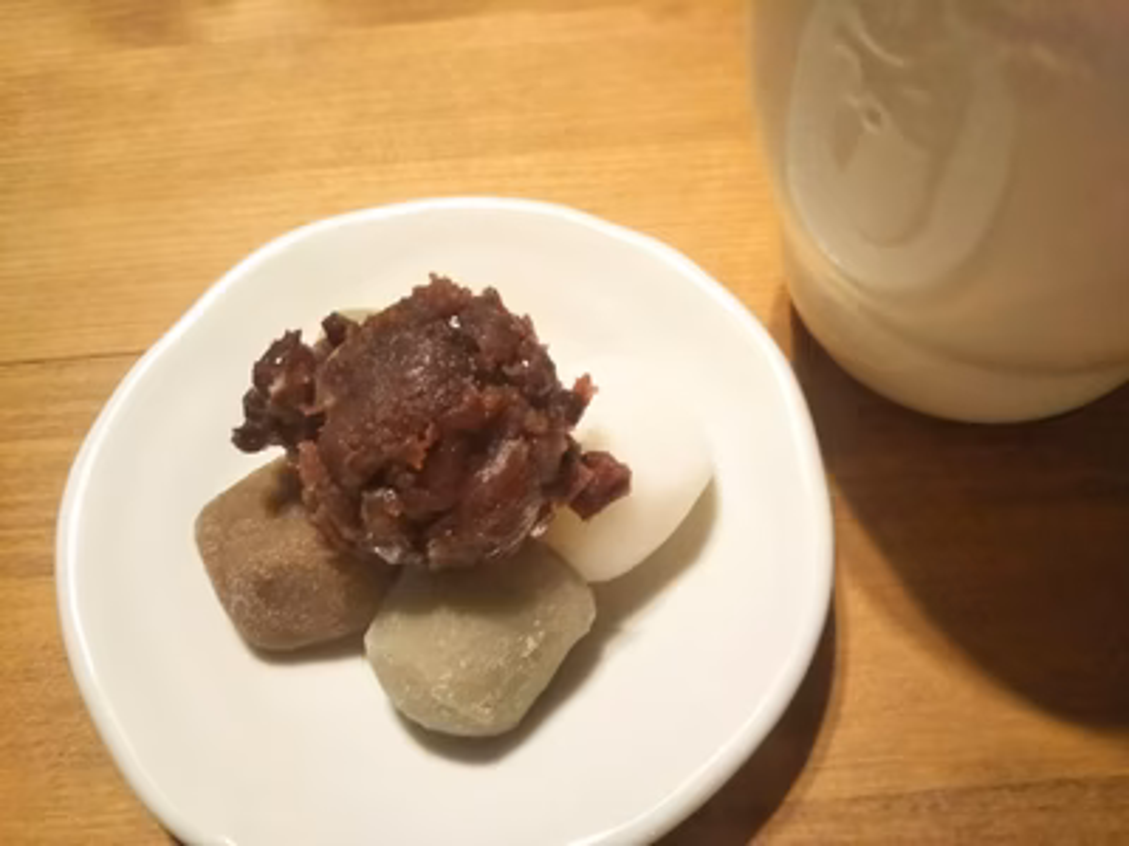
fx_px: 978
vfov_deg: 46.8
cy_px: 423
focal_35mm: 30
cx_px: 564
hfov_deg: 60.0
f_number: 2.2
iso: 250
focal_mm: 4
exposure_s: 1/20
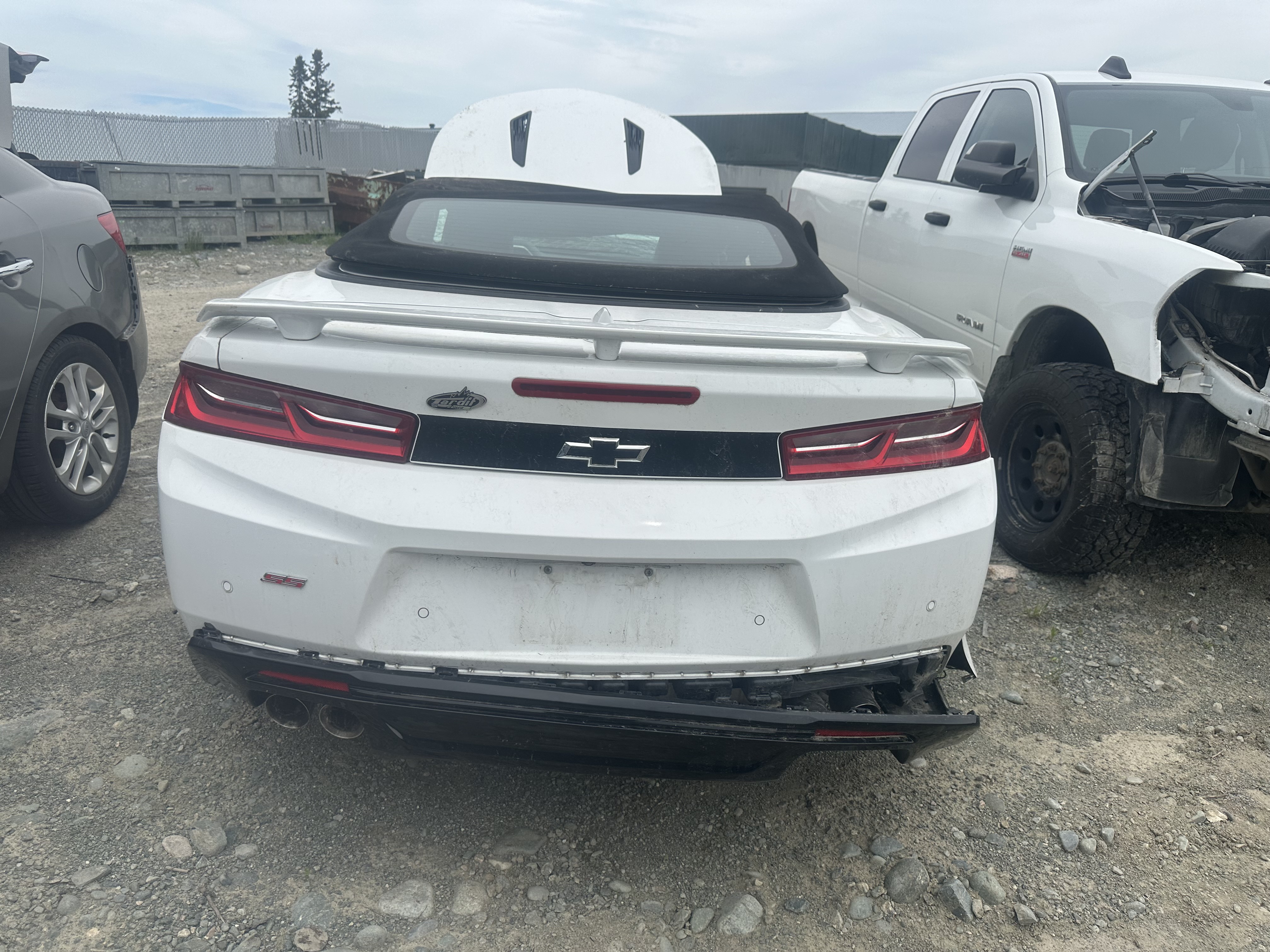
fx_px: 881
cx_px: 635
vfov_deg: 56.8
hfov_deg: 71.6
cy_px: 476
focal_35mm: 24
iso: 80
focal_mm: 6.86
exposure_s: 1/5000
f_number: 1.78
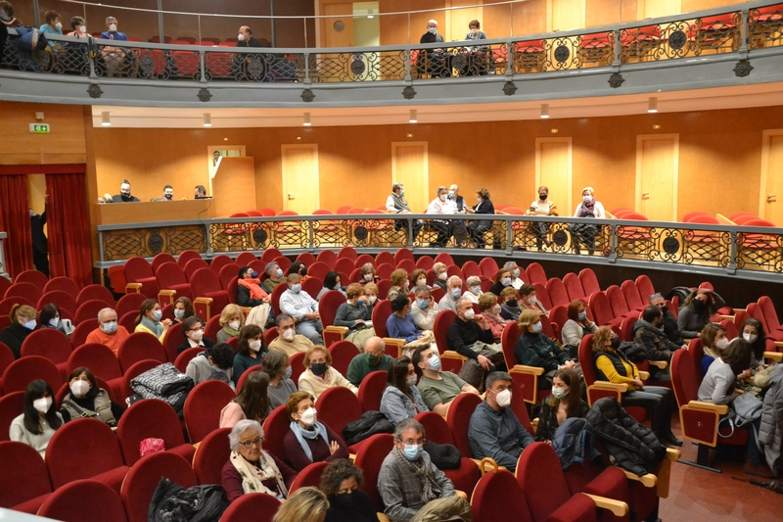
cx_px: 392
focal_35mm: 33
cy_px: 261
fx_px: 718
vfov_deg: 40.0
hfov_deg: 57.2
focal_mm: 22
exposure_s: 1/20
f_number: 3.8
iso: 3200
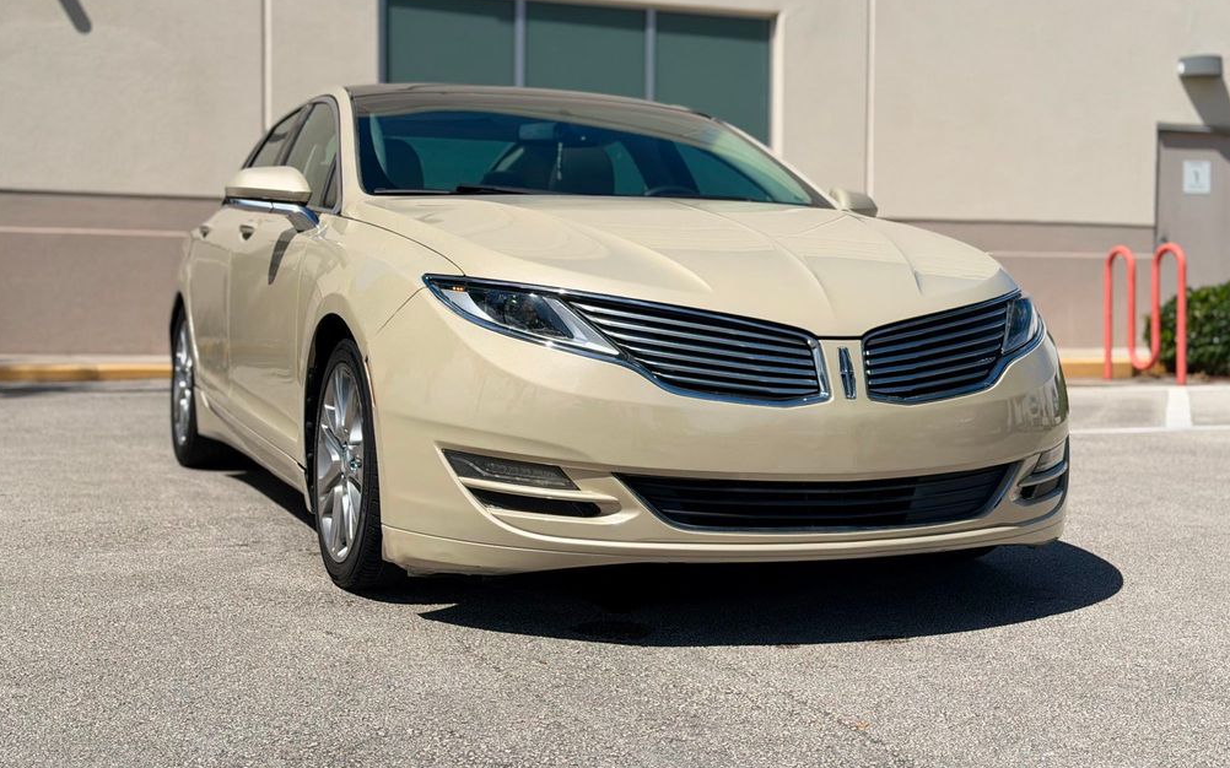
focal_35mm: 52
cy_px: 319
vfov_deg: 24.8
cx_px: 621
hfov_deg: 38.9
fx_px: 1743
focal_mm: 6.76
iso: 80
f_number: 1.78
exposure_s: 1/11364
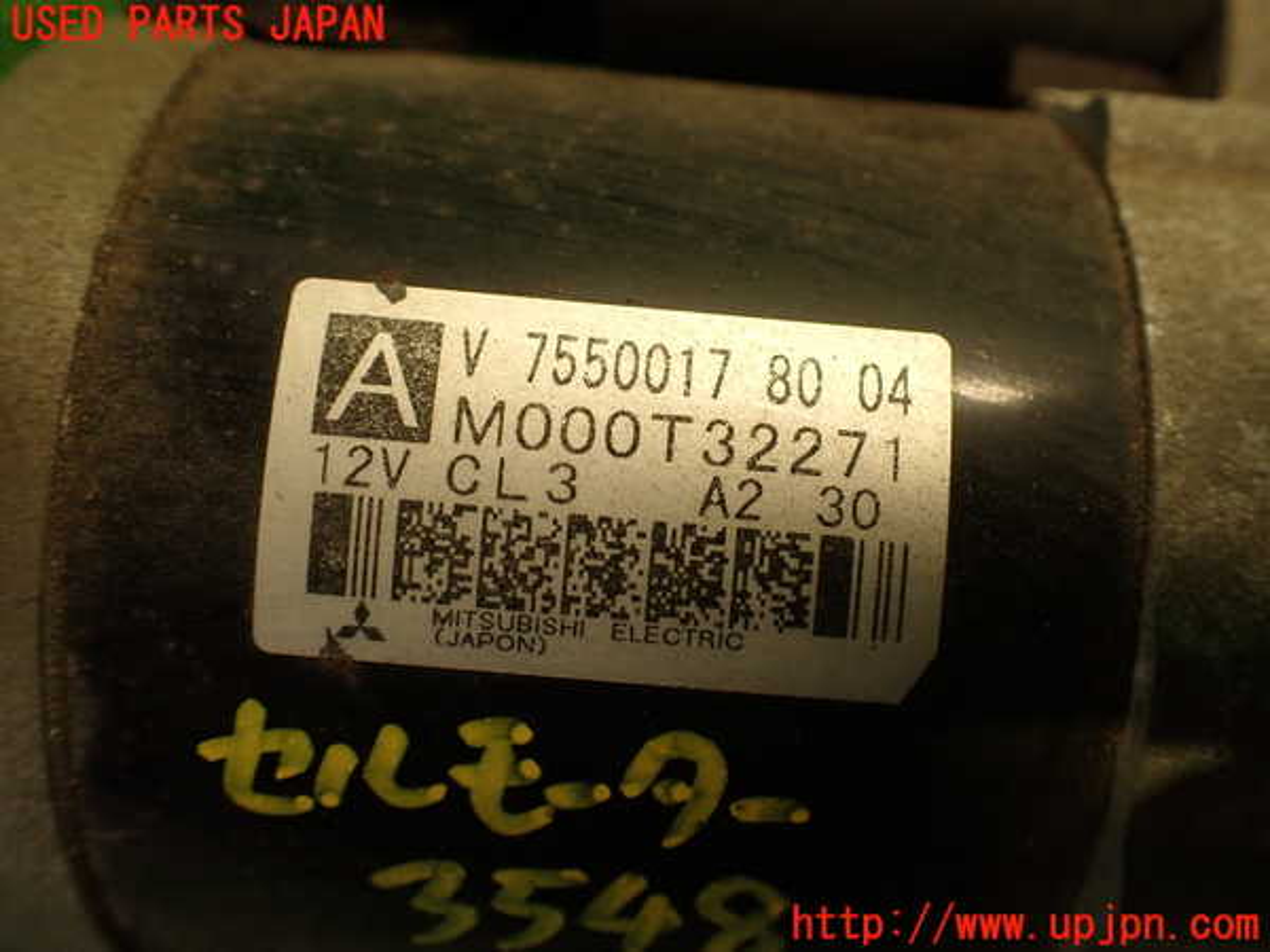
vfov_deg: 46.8
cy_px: 476
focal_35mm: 30
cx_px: 635
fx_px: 1101
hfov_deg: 60.0
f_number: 2.3
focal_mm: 5.4
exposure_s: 1/40
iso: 200
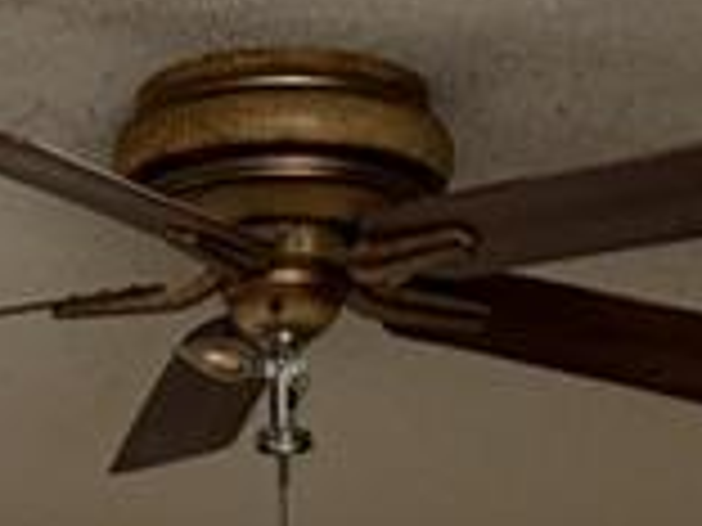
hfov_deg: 12.5
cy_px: 1618
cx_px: 238
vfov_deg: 8.0
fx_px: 3204
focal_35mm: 158
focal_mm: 6.76
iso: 250
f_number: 1.78
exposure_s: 1/60
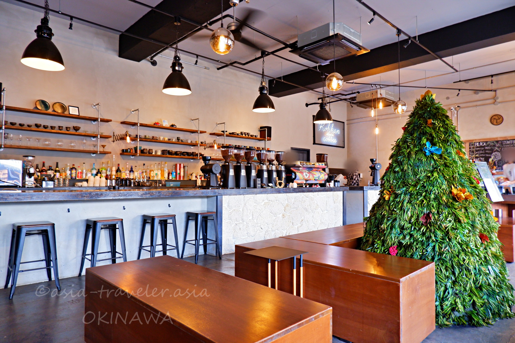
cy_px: 172
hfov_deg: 76.1
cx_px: 258
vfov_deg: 55.1
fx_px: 329
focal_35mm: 23
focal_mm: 15
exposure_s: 1/34
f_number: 3.5
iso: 640
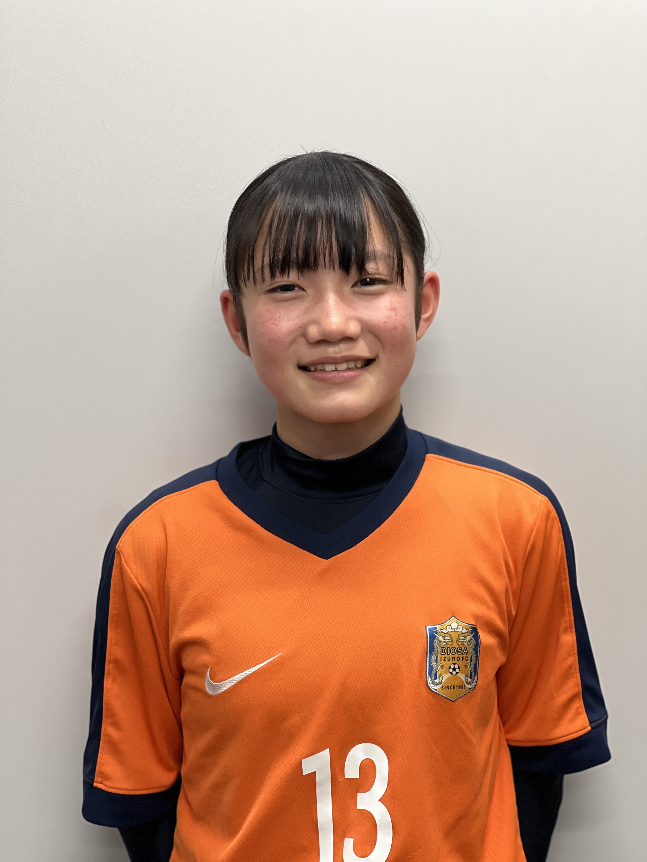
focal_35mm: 77
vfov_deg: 25.3
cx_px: 324
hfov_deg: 19.1
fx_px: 1919
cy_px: 431
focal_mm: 9
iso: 200
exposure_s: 1/40
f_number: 2.8
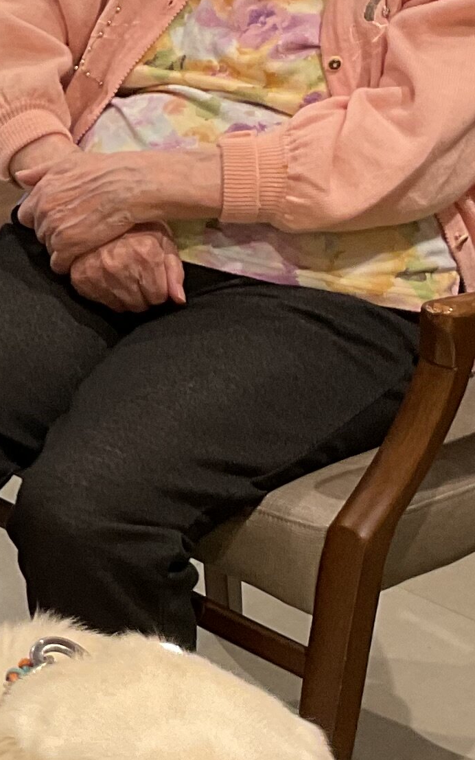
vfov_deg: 18.6
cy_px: 350
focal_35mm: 112
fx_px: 2319
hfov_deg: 11.0
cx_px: -327
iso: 50
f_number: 1.8
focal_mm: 3
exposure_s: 1/50
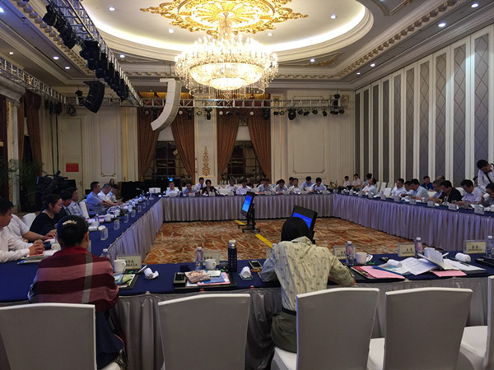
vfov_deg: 48.2
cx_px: 247
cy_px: 185
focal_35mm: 29
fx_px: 414
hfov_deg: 61.7
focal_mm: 4.15
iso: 64
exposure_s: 1/17
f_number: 2.2
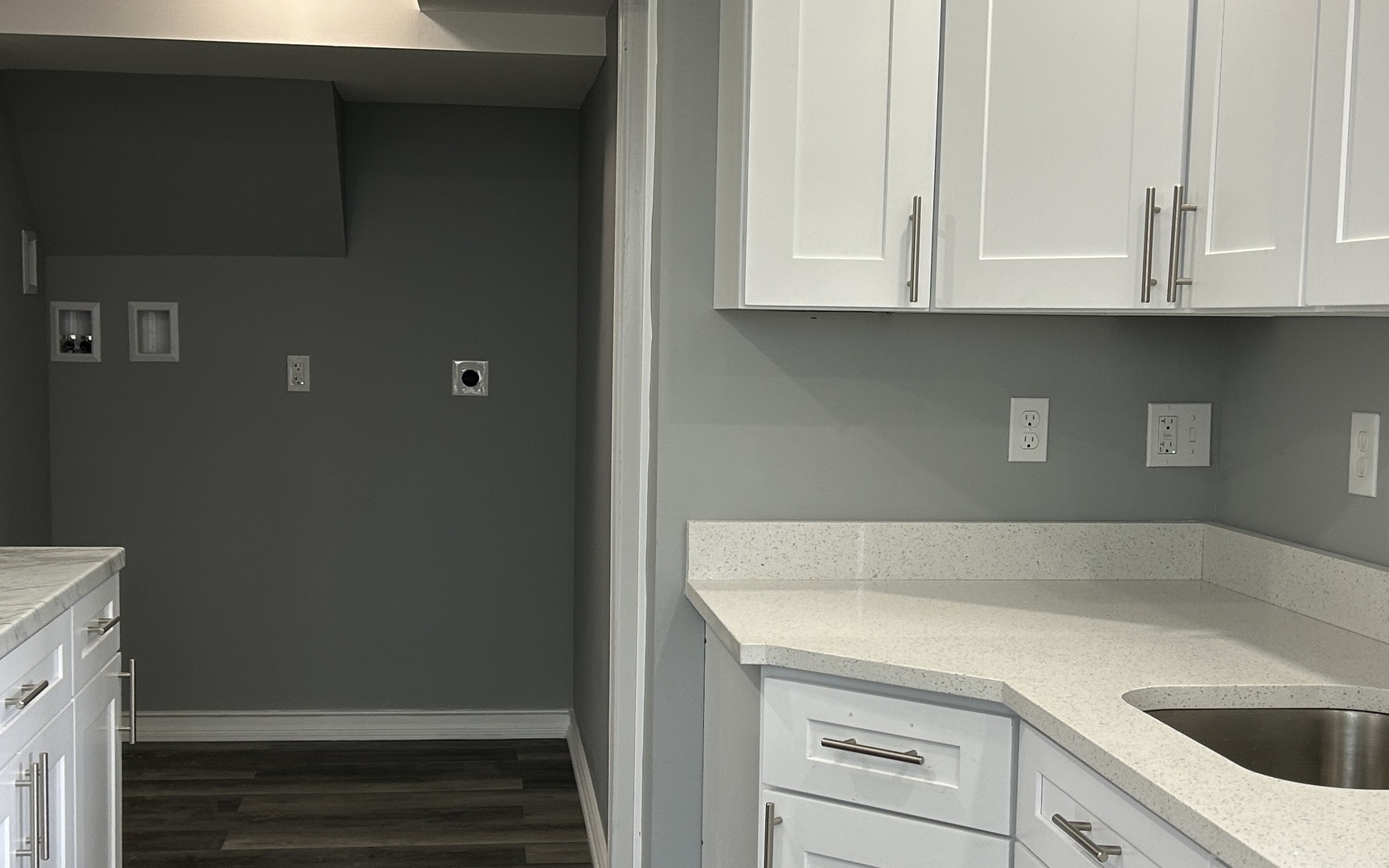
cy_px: 515
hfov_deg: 41.0
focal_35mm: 49
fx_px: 1855
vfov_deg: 26.3
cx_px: 658
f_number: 1.5
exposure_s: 1/60
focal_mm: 5.7
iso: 80
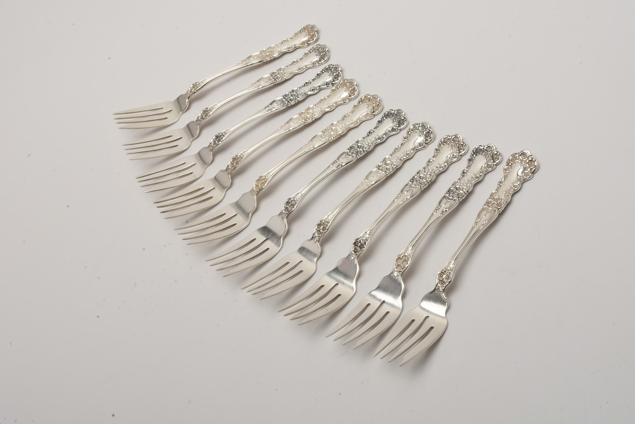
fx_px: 1006
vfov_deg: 23.8
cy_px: 212
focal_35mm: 57
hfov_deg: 35.0
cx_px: 318
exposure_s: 1/125
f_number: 25
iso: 100
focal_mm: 38
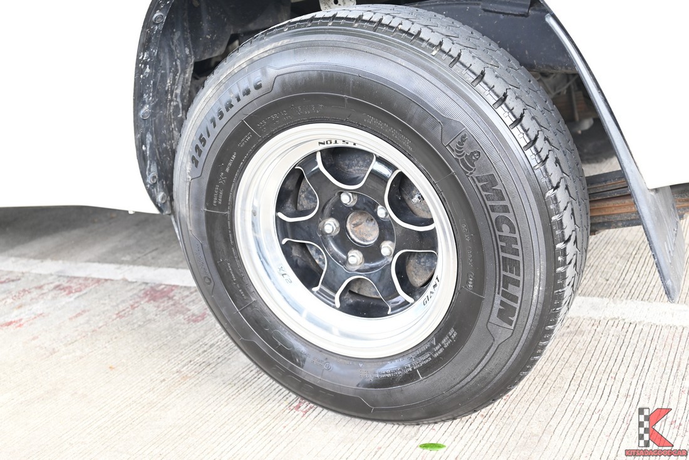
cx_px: 344
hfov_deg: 49.5
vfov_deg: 34.2
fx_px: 747
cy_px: 230
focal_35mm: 39
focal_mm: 39
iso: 1250
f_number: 5.3
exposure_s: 1/200
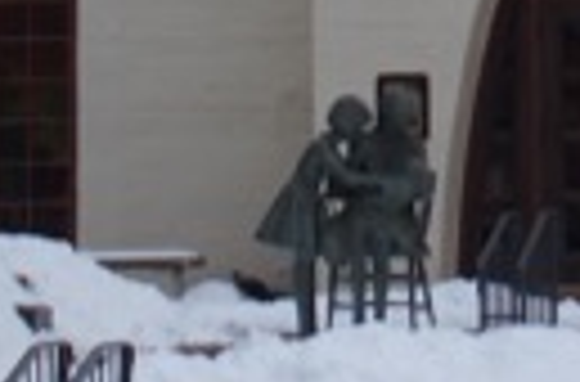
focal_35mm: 261
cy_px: -348
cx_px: 593
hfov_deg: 7.9
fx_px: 4190
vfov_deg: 5.1
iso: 100
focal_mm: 28
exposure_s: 1/125
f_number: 5.6
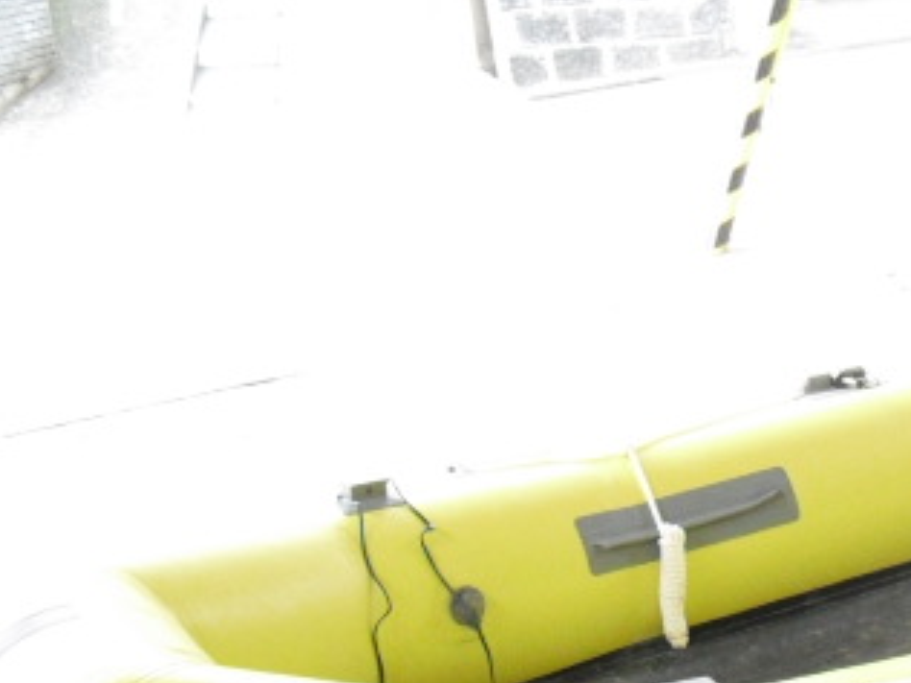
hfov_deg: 25.8
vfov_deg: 19.8
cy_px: 597
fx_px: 1921
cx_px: 827
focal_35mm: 73
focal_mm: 6.3
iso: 800
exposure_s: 1/400
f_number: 3.1
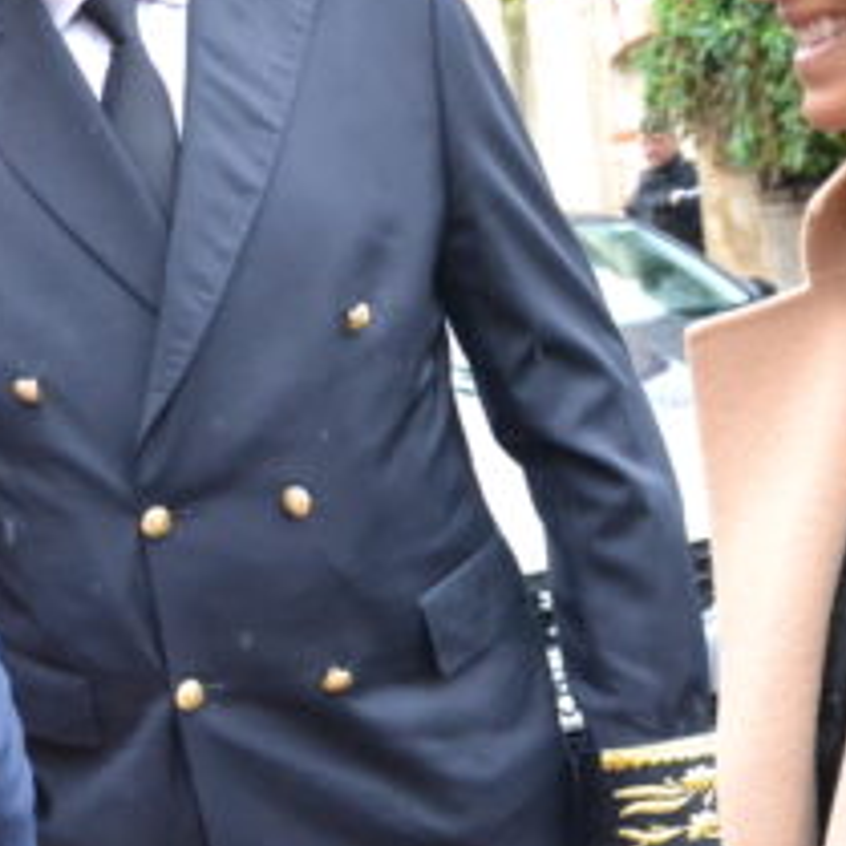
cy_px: 300
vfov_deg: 19.4
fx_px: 2472
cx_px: 287
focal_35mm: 89
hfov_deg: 19.4
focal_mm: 21
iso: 2200
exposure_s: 1/500
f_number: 3.8
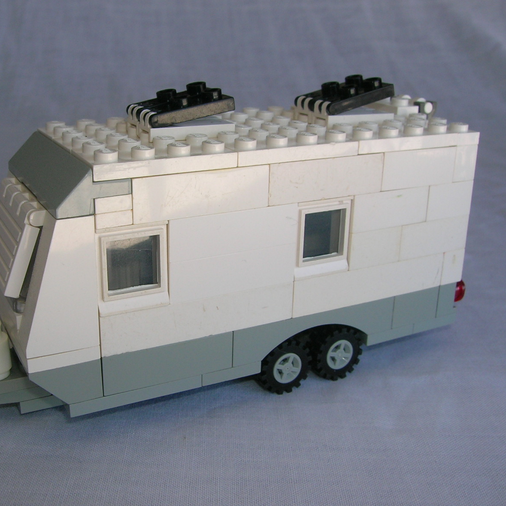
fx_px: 695
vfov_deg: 40.0
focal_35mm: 42
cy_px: 251
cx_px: 188
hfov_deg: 39.7
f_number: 4.9
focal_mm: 5.8
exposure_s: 1/85.7
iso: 50
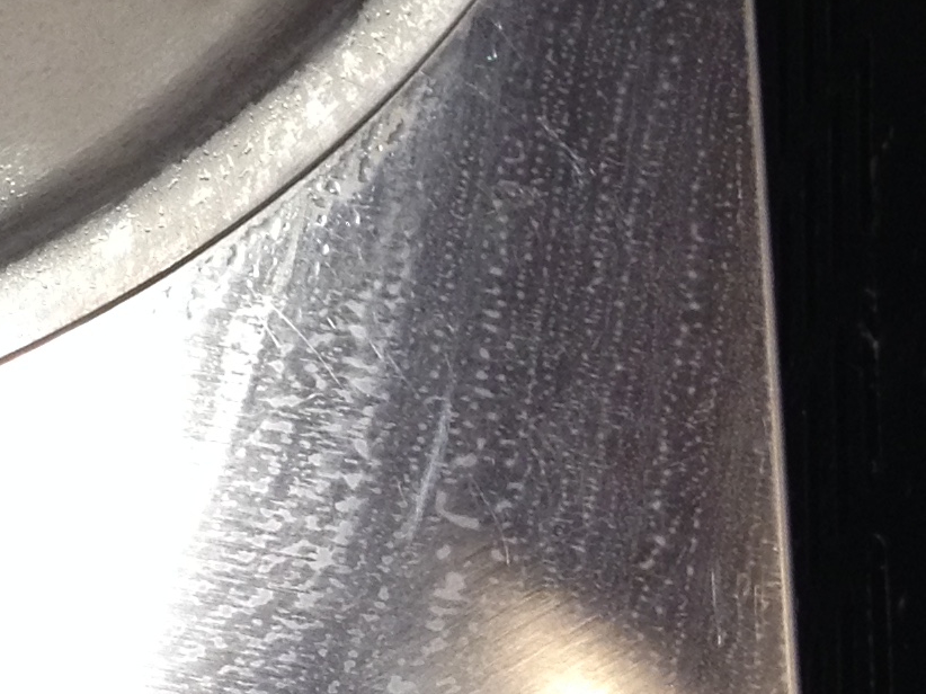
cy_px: -322
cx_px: -531
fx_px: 3717
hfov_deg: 13.3
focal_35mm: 139
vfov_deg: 10.3
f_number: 2.4
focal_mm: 4.28
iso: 125
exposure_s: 1/20
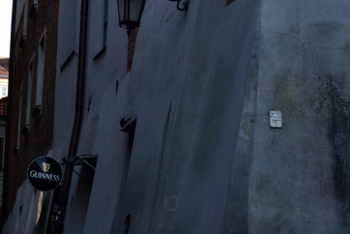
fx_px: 1451
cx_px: 6
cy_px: 85
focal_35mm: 149
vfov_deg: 9.2
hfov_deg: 13.6
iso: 400
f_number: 10
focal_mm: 45
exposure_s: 1/200
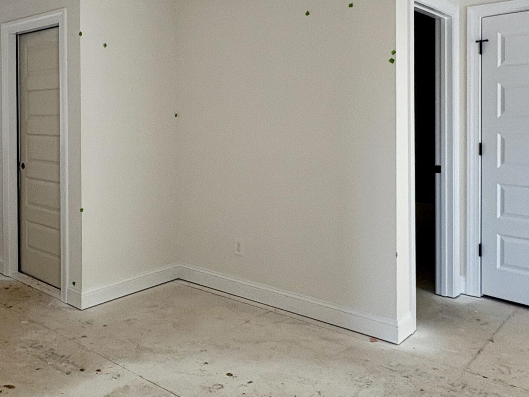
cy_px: 123
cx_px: 189
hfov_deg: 53.2
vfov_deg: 41.1
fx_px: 520
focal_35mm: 34
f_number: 2.2
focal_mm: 2.22
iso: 250
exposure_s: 1/84
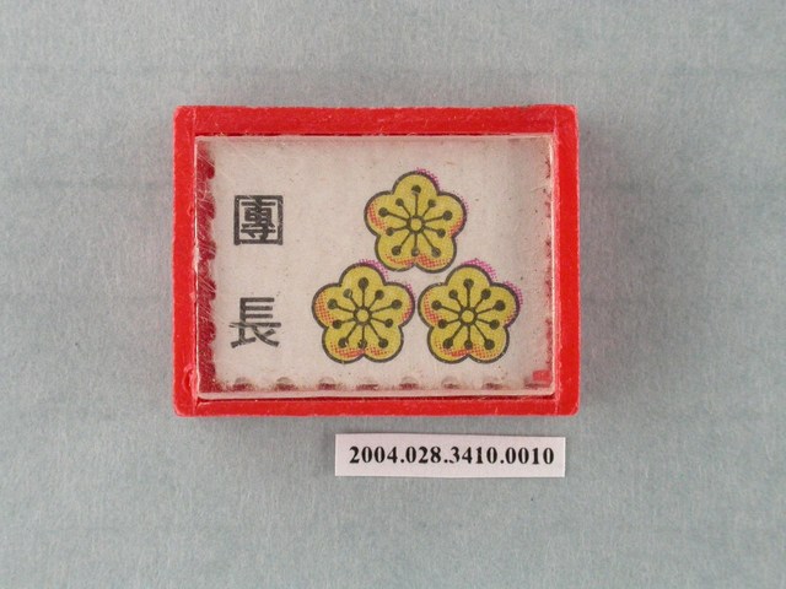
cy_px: 294
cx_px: 393
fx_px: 3270
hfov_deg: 13.7
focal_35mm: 144
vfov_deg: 10.3
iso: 200
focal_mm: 29.9
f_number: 6.2
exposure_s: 1/30
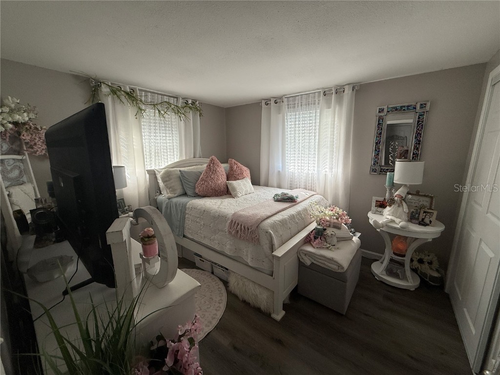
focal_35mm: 14
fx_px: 202
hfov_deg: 102.1
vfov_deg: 85.7
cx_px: 250
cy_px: 188
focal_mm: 2.22
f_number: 2.2
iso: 100
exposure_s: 1/99
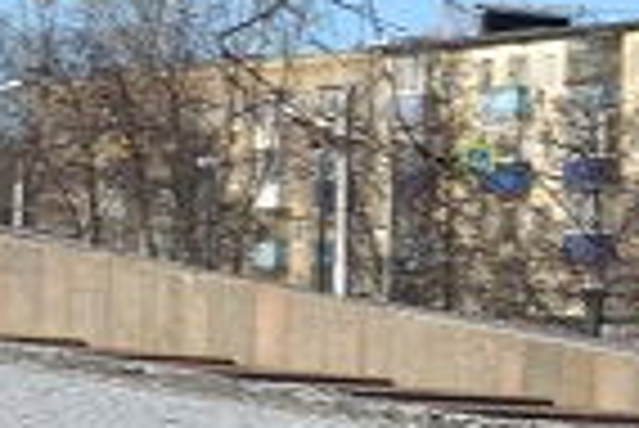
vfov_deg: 4.1
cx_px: 1876
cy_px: 387
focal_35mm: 338
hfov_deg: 5.7
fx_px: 6006
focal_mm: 32
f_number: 7.1
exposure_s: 1/200
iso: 100
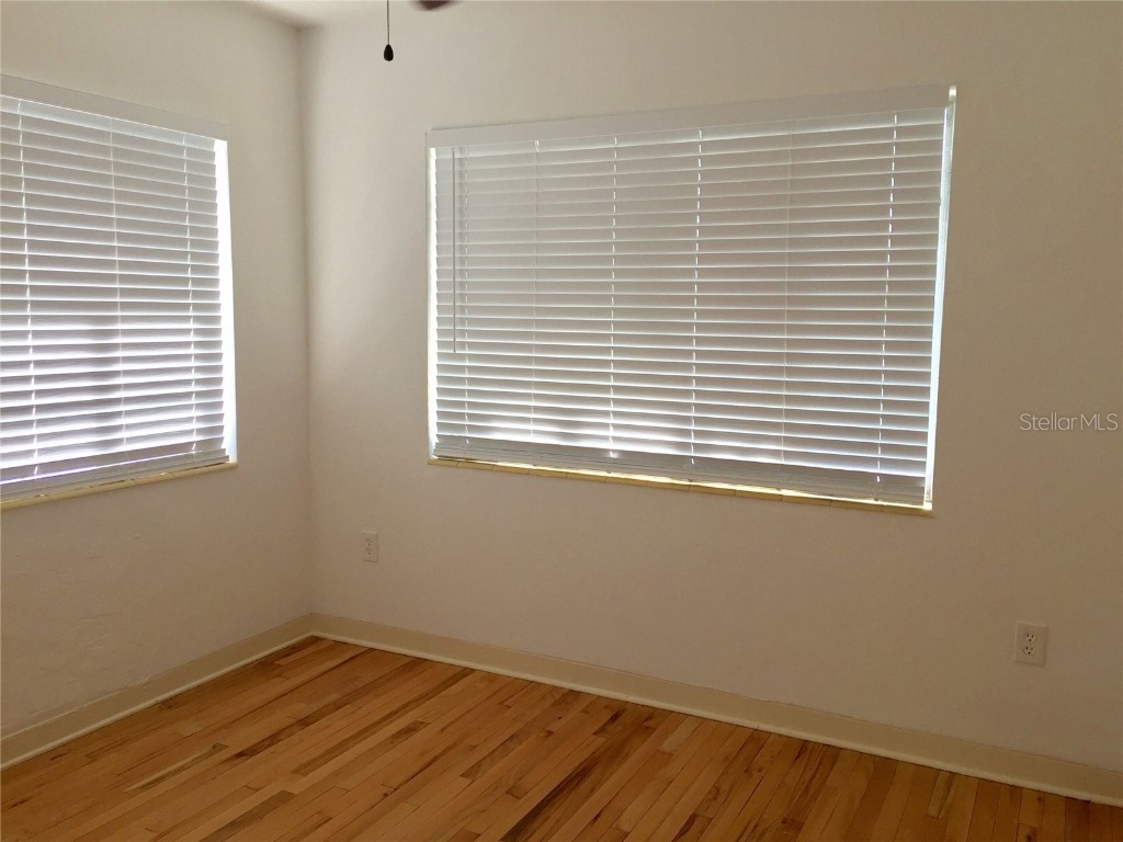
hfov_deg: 61.7
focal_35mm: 29
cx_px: 562
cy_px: 421
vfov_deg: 48.2
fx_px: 941
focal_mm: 4.15
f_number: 2.2
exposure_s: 1/120
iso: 50
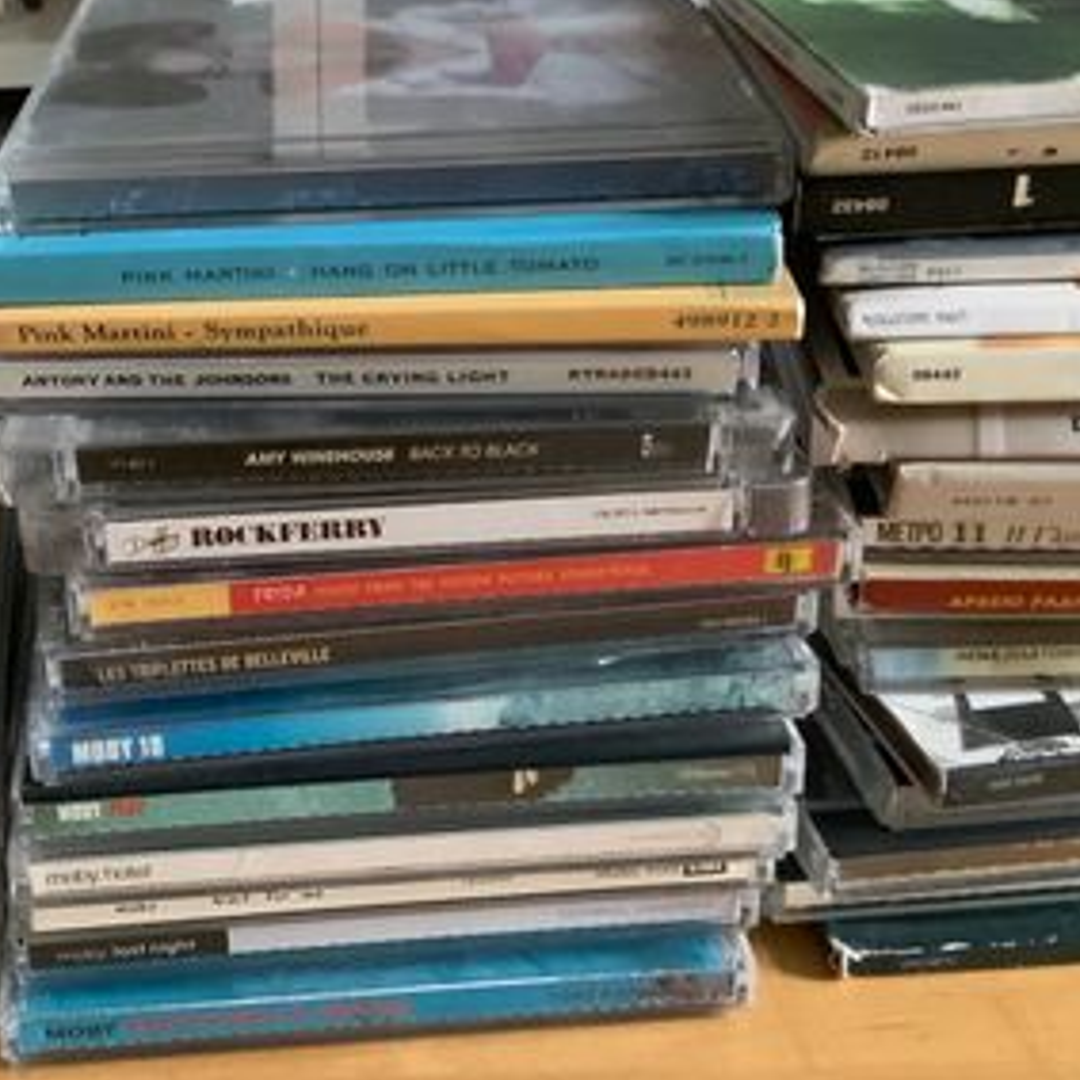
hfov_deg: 29.2
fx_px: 2047
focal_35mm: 58
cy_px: 389
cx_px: 294
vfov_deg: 29.4
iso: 320
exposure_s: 1/30
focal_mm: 3
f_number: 1.8
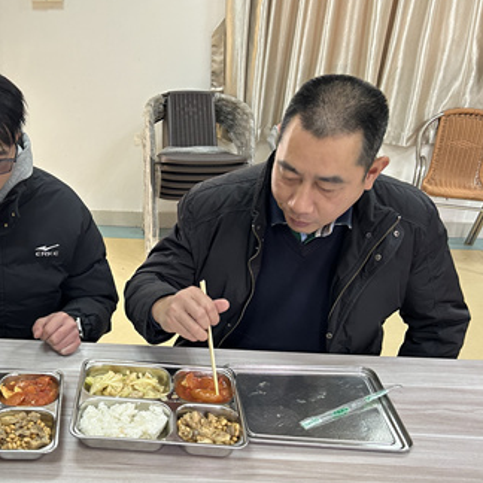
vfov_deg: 42.7
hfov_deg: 41.6
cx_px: 121
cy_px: 273
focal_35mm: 39
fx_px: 616
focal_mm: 5.7
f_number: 1.5
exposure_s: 1/50
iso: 200
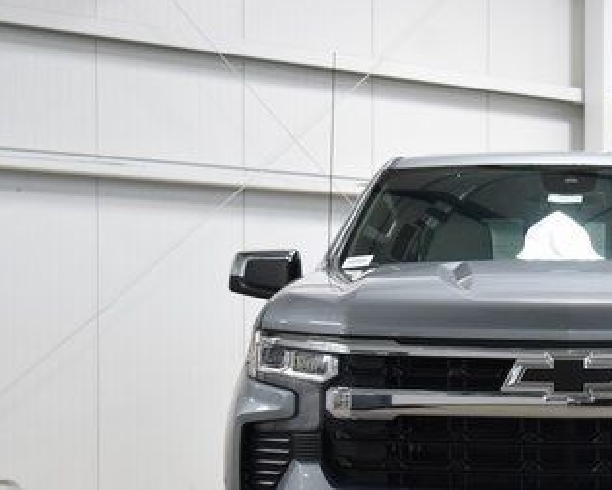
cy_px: 407
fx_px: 1866
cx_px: 571
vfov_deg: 14.8
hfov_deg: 18.3
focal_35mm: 103
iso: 1600
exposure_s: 1/60
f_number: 5.6
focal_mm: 36
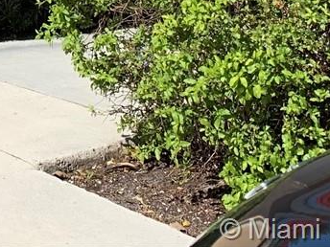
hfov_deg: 14.6
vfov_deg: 10.7
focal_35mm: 121
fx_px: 1154
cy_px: -326
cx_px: -236
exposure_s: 1/2033
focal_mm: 4.25
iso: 25
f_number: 1.8
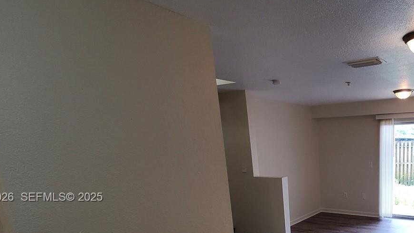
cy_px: 198
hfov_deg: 65.1
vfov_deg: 41.7
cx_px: 335
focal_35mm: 26
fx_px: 285
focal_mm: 1.8
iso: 80
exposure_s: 1/59
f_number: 2.2
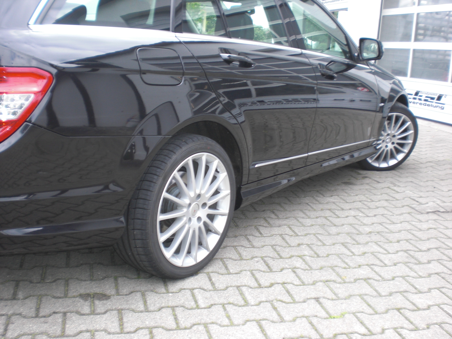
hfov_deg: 49.0
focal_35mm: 38
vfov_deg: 37.7
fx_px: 496
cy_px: 170
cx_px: 226
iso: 64
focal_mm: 6.3
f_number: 3.1
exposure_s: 1/100
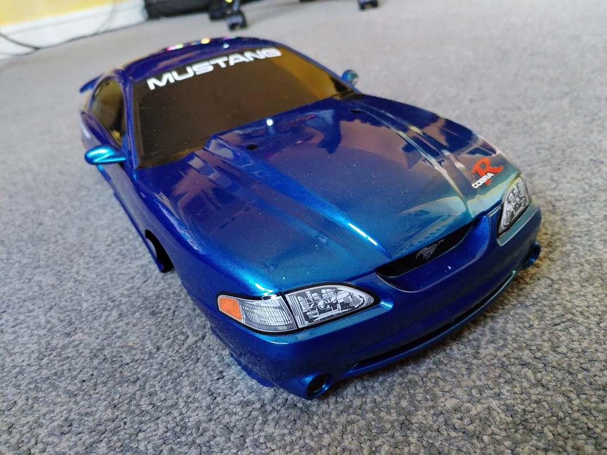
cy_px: 228
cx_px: 304
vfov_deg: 48.2
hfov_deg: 61.7
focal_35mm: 29
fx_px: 508
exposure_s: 1/25
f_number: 1.8
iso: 1509
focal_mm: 4.75
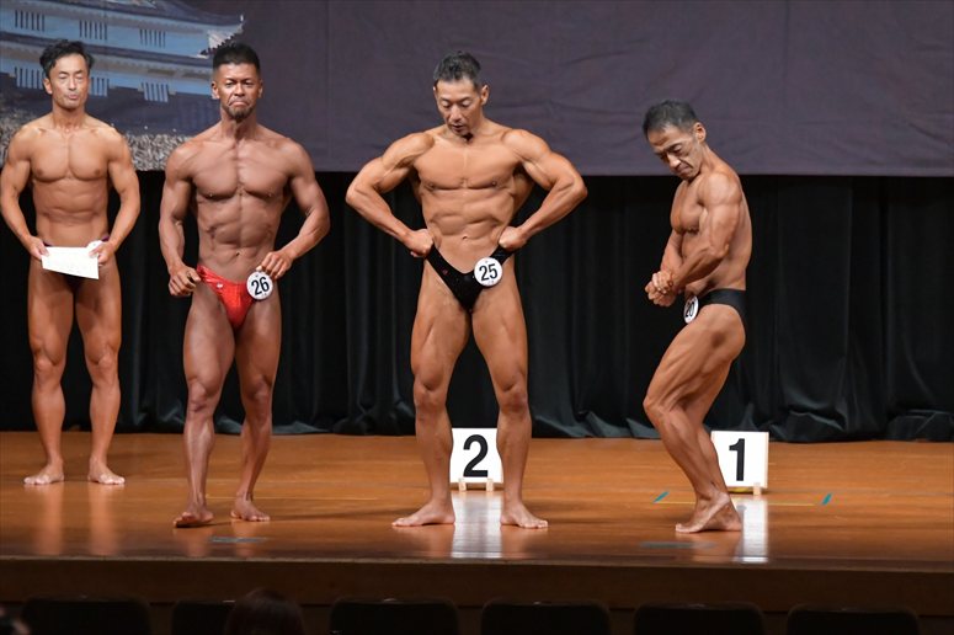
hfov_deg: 9.2
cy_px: 318
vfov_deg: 6.1
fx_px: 5960
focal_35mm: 225
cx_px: 477
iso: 6400
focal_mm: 150
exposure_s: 1/400
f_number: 5.6
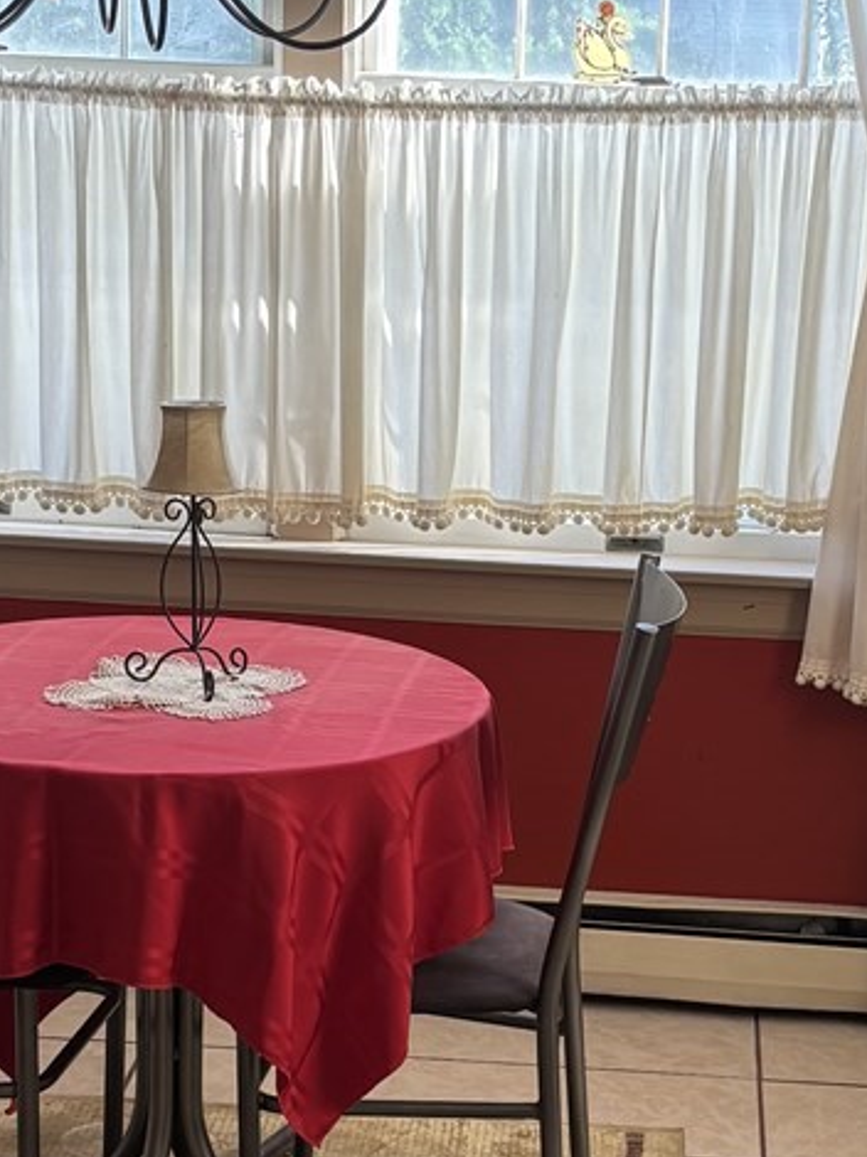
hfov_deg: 17.3
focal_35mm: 85
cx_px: 522
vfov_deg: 22.9
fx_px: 2841
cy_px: 780
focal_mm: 5.96
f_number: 1.6
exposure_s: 1/121
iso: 40
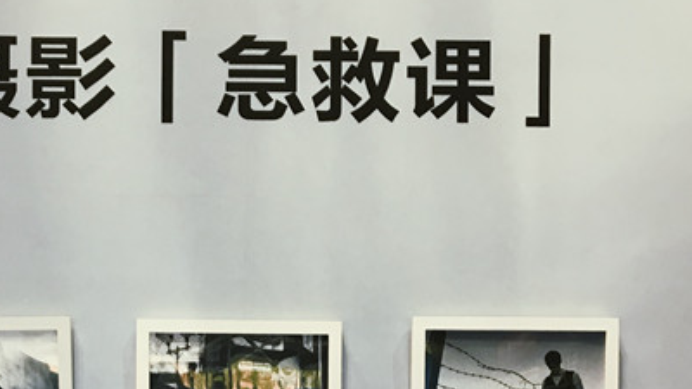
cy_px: 543
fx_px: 1119
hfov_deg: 34.1
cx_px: 247
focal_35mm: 61
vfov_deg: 18.1
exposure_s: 1/17
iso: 50
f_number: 1.8
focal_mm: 3.99
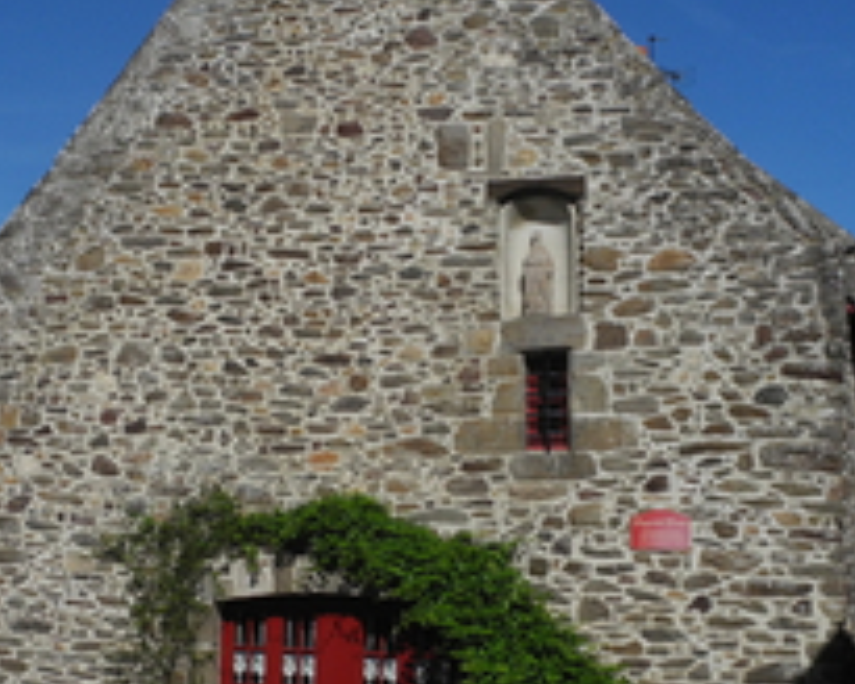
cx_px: 225
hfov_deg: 27.9
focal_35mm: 67
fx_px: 1695
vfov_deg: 22.8
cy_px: 350
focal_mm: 6.8
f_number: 6.3
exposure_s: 1/922
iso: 100
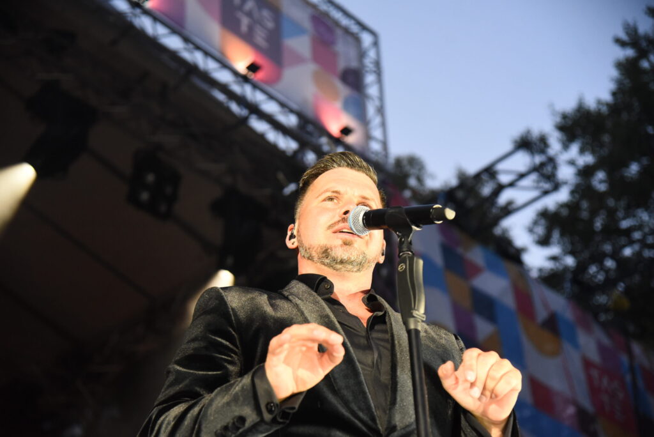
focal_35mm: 75
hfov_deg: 27.0
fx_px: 1363
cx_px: 327
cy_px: 218
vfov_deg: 18.2
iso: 3600
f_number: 4
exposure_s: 1/500
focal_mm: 75
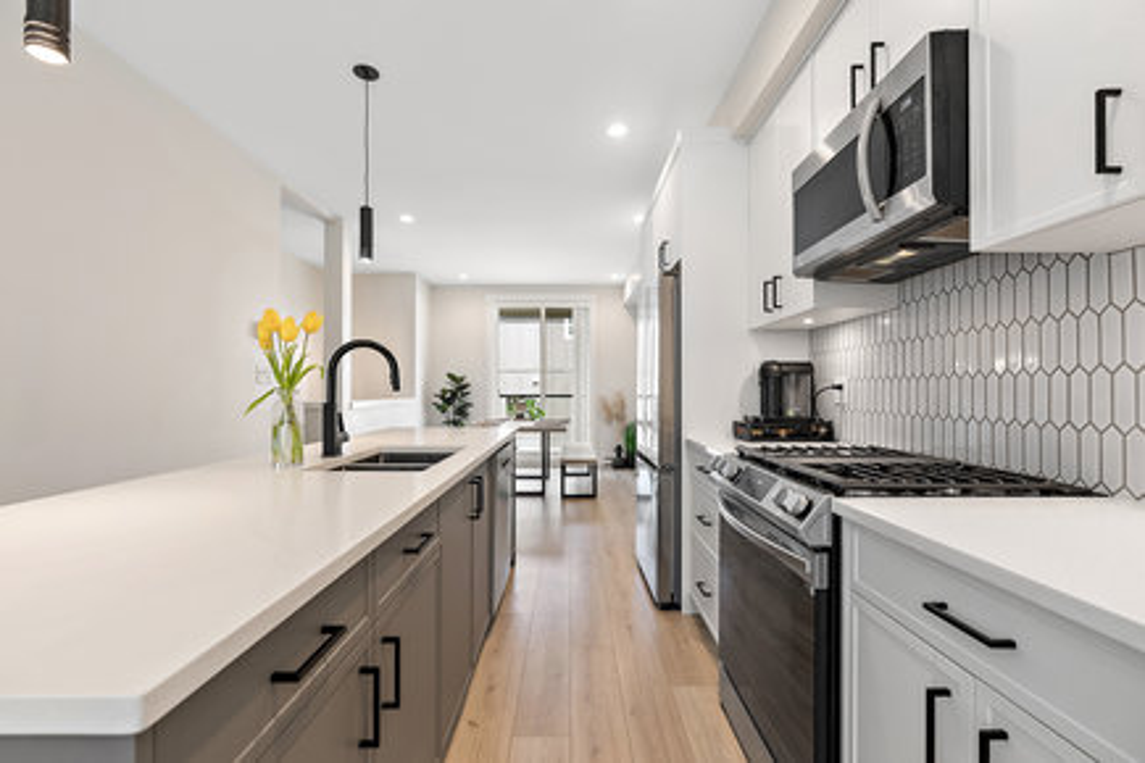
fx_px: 509
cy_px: 382
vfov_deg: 73.7
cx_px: 572
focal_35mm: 16
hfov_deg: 96.7
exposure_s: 1/4
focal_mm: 16
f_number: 7.1
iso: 320
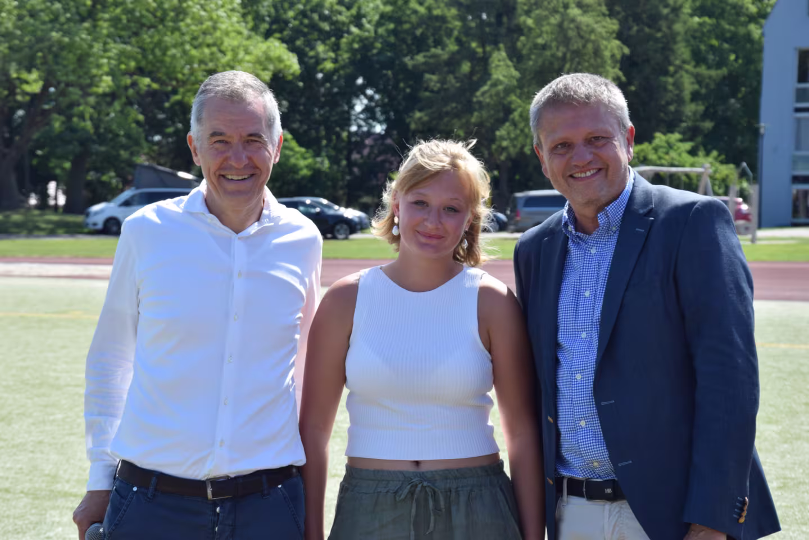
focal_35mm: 128
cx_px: 404
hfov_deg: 16.1
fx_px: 2865
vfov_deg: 10.8
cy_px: 270
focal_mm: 85
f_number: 9
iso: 200
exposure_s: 1/320
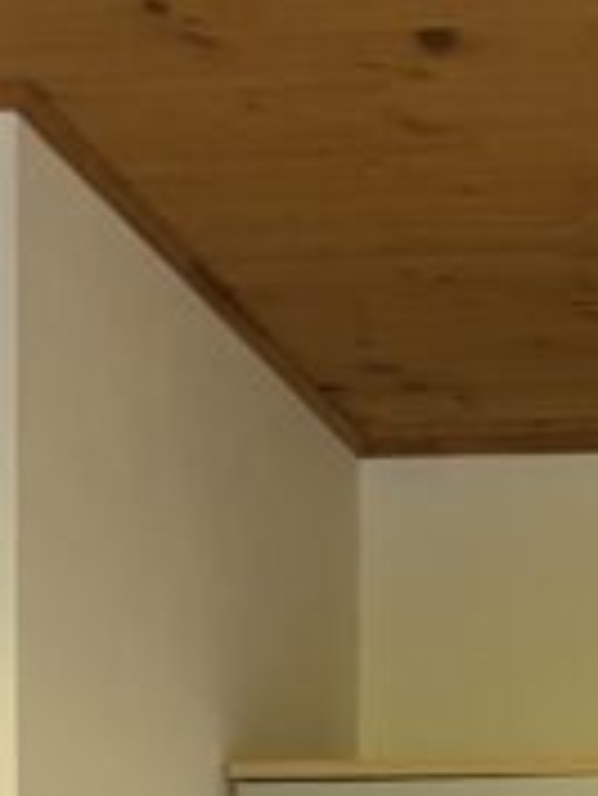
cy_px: 1727
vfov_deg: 11.5
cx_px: 679
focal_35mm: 150
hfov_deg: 9.8
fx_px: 3451
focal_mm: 5.96
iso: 400
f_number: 1.6
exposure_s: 1/60
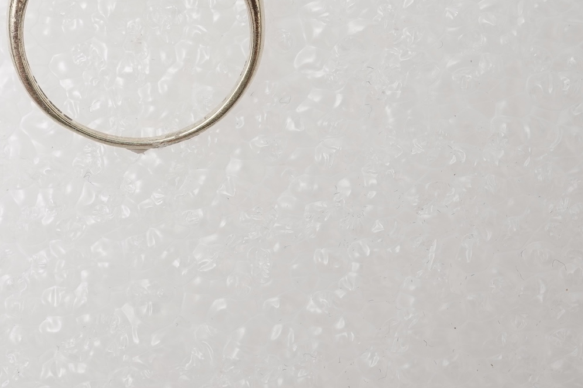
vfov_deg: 15.1
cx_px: 136
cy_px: 5
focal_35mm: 89
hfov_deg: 22.6
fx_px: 1441
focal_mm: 30
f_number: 20
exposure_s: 1/125
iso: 250
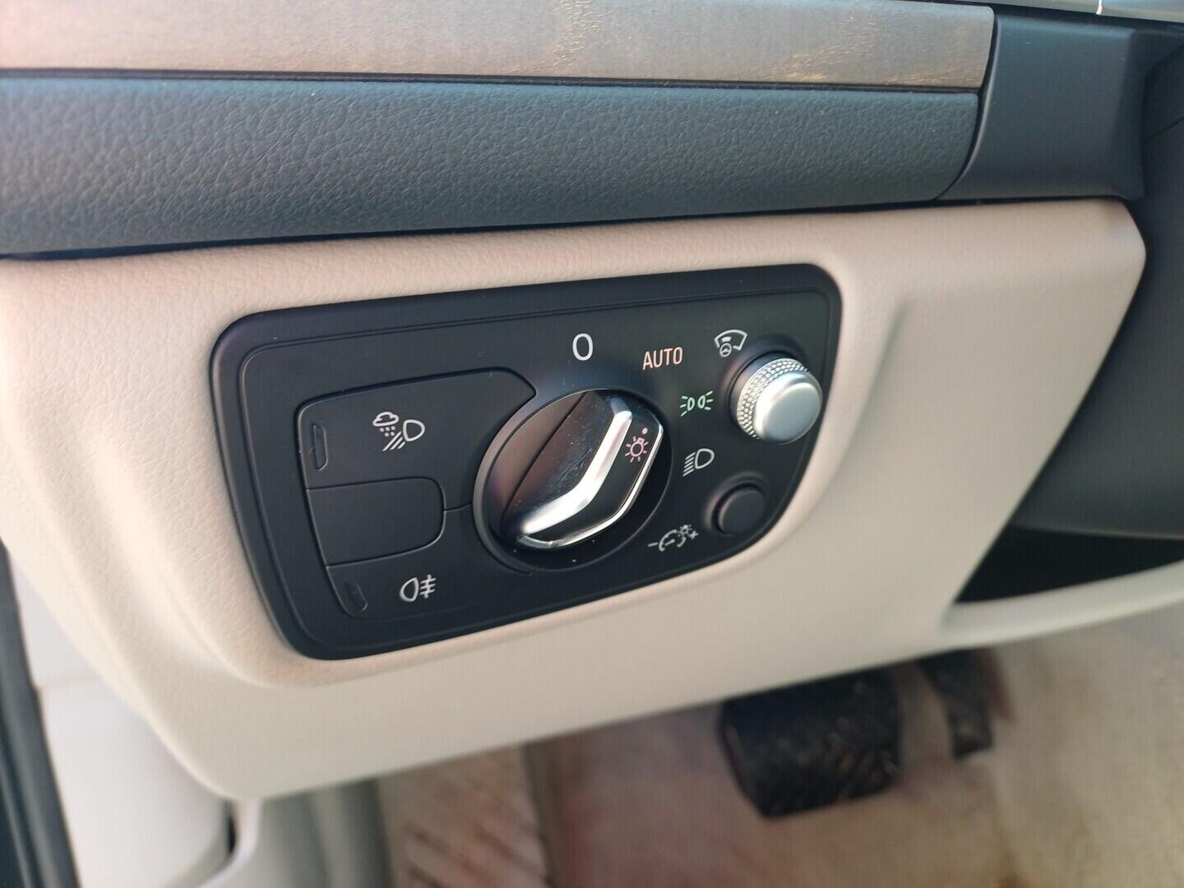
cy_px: 444
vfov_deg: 54.9
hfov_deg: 69.4
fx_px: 855
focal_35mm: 25
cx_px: 592
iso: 64
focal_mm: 4.65
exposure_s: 1/50
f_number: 1.8
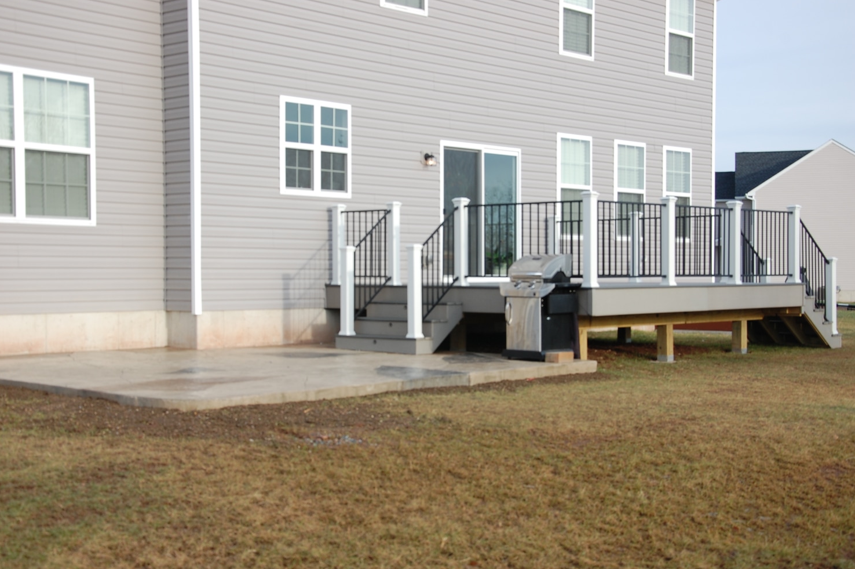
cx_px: 430
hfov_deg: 37.2
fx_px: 1270
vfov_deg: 25.2
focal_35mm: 54
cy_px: 288
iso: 200
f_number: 7.1
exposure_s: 1/200
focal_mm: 35
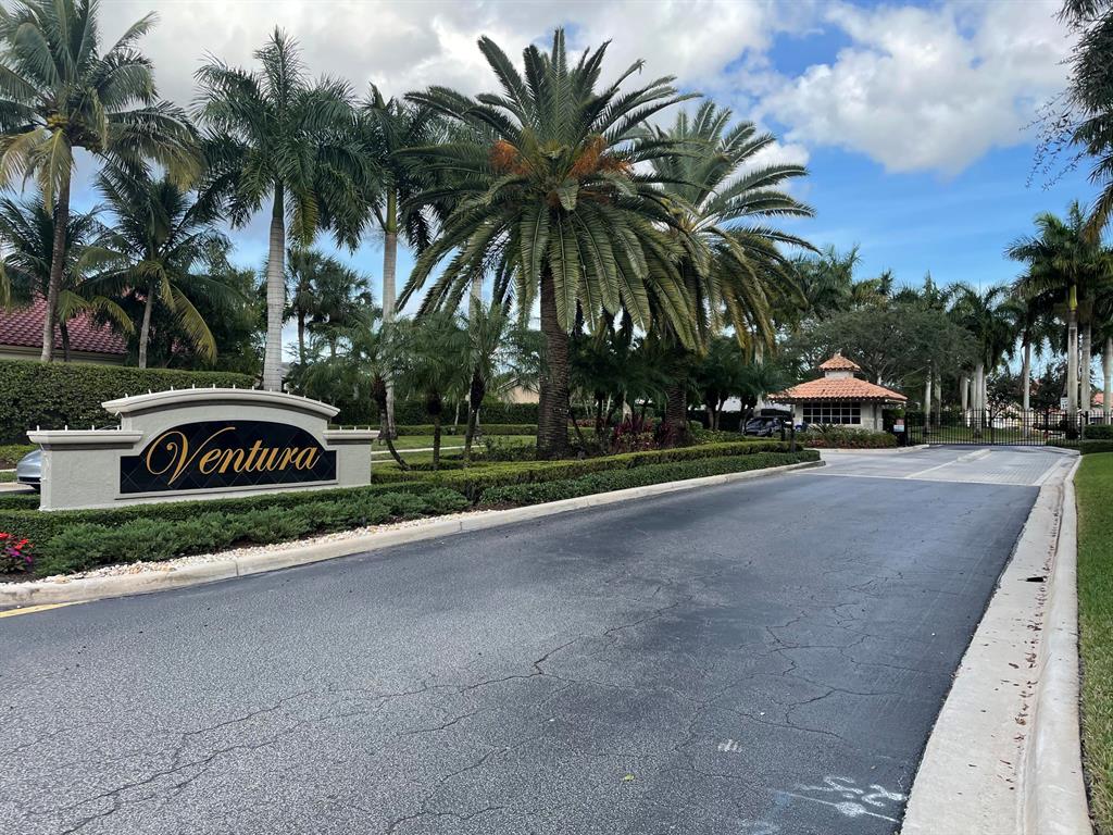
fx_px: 836
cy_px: 418
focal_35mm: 26
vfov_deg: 53.1
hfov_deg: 67.3
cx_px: 556
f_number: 1.6
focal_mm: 4.2
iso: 32
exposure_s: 1/1033
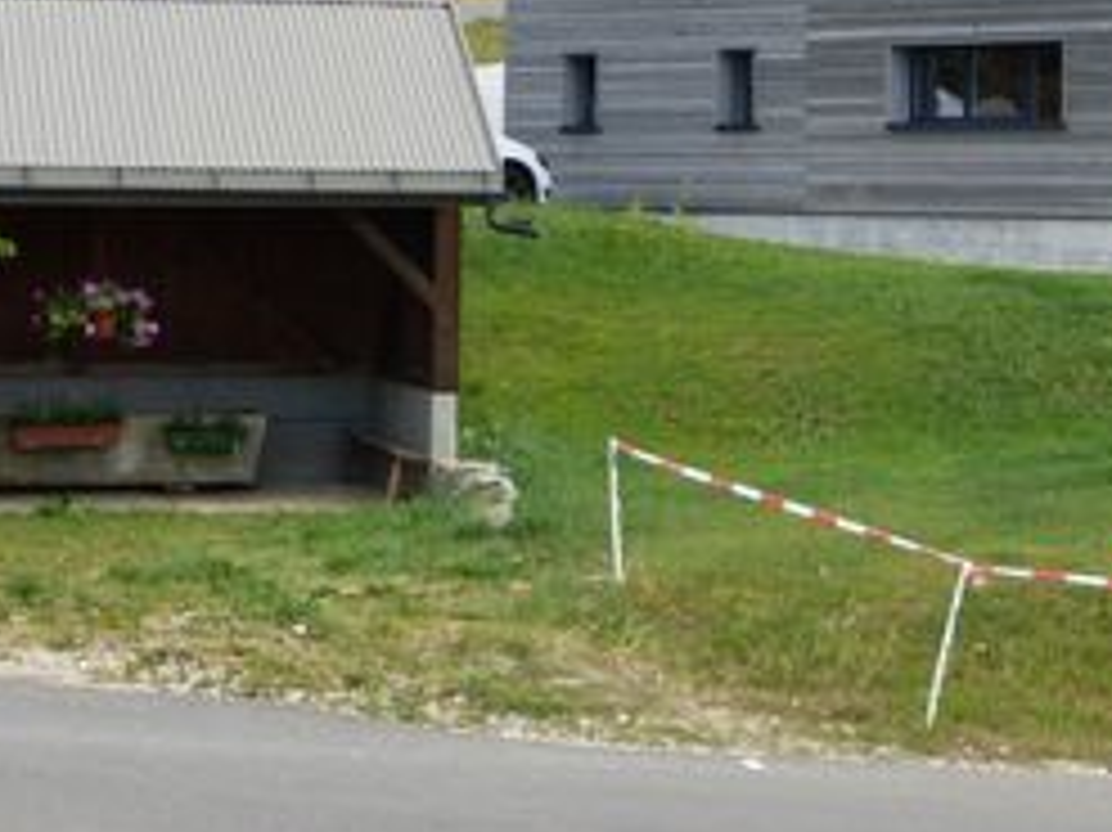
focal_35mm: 107
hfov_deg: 18.1
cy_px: 99
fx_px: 3436
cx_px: 1017
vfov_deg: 13.7
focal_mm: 7.9
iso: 100
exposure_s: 1/320
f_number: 4.1
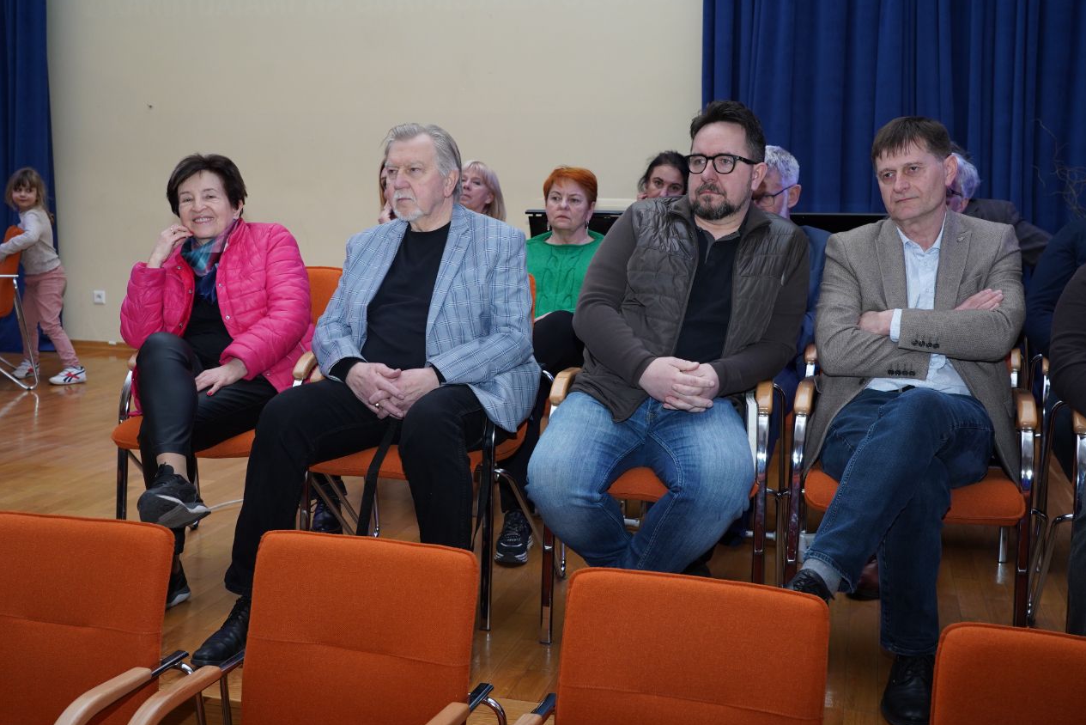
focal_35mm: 37
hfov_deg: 51.9
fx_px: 1116
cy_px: 364
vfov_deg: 36.0
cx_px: 543
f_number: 6.3
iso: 1600
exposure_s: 1/160
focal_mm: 36
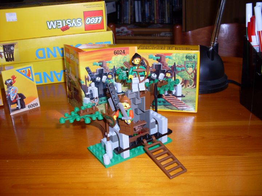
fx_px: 288
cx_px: 131
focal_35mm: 38
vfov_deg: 37.7
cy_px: 98
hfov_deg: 49.0
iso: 100
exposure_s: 1/45
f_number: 2.8
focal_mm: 6.3
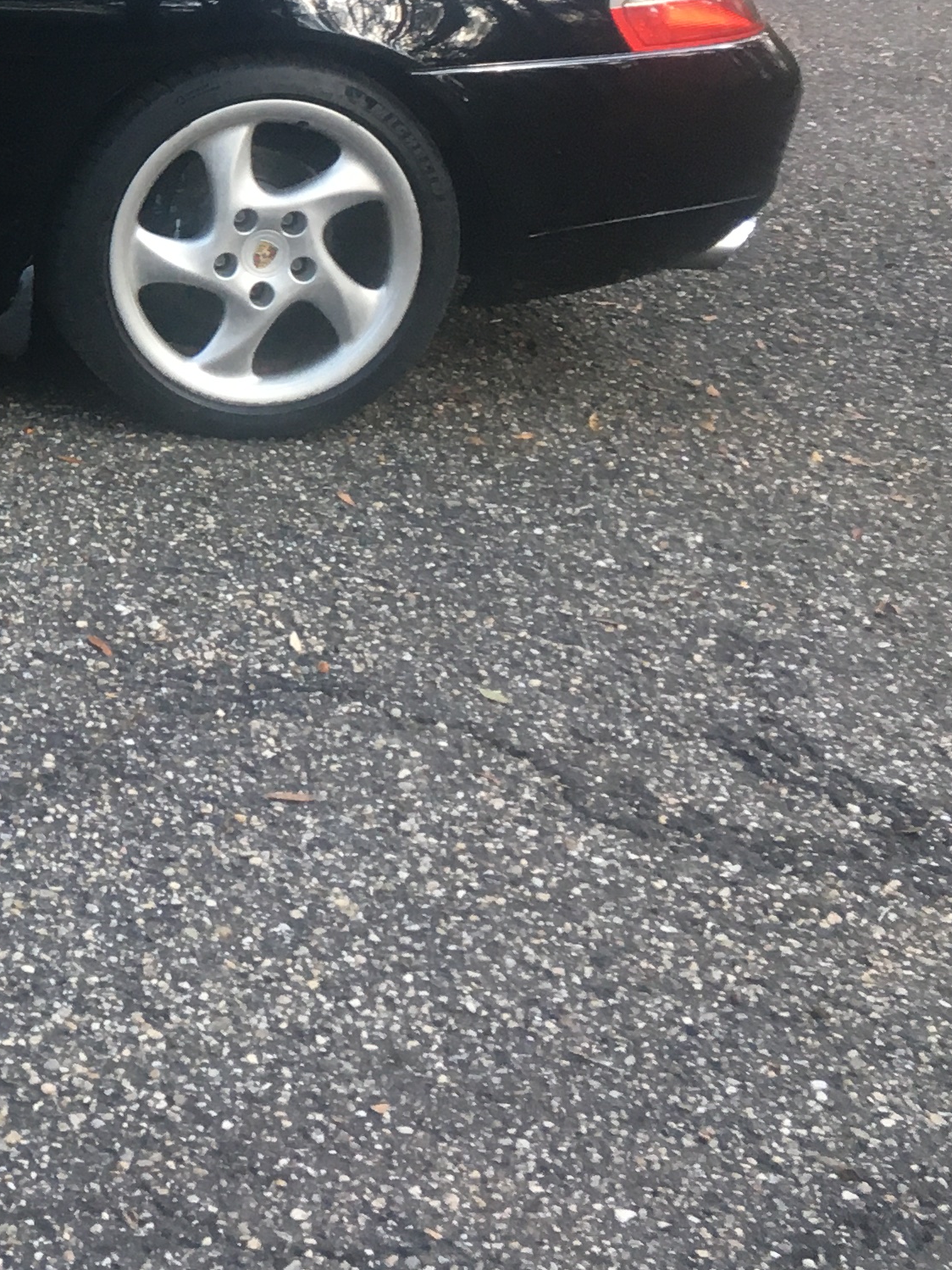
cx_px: -512
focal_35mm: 78
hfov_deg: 17.0
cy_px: 31
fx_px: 2861
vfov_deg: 24.0
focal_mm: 4.15
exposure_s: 1/40
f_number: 2.2
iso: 25
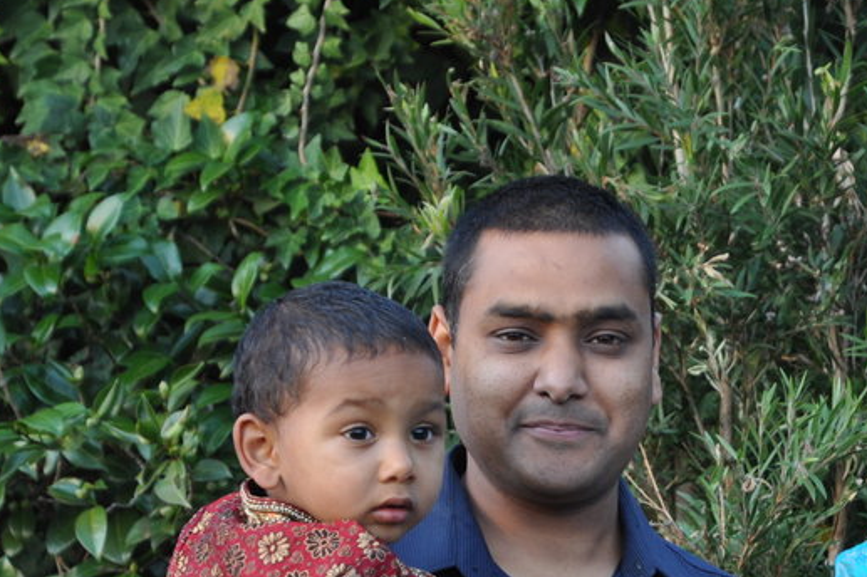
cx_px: 835
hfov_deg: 10.6
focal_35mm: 193
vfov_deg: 7.1
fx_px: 4645
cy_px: 545
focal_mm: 65
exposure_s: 1/60
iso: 400
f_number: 5.3
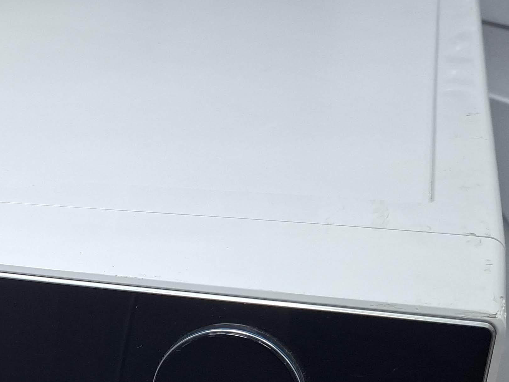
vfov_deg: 24.8
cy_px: 354
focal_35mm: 57
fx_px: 838
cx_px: -51
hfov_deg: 30.3
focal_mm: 5.54
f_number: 1.8
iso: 160
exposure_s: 1/60
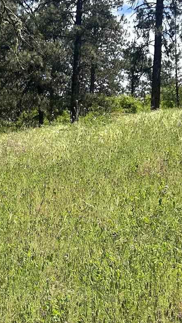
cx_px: 40
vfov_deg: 25.9
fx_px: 703
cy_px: 172
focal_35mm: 82
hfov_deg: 14.7
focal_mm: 5.7
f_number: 1.5
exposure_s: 1/2632
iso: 50
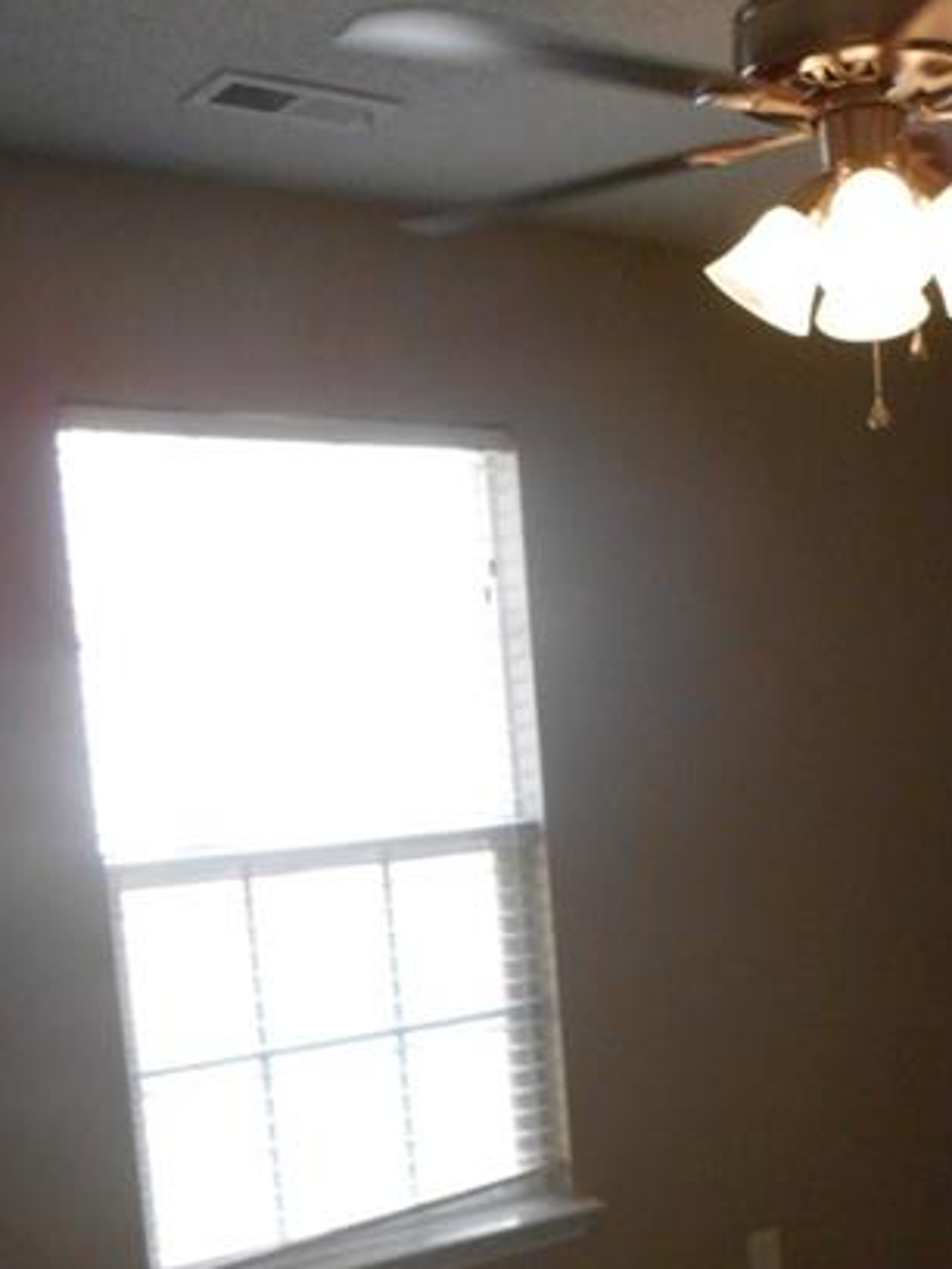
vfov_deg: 37.4
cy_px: 1033
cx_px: 622
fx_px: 1797
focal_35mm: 49
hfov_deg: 29.5
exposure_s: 1/125
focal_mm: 4.6
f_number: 3.5
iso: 500
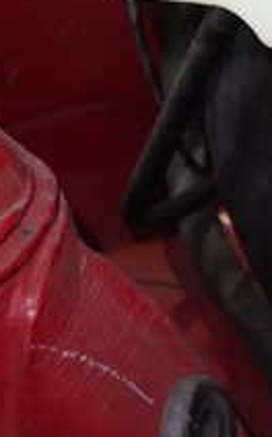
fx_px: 892
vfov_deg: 26.3
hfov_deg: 14.9
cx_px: 507
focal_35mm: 75
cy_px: 21
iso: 320
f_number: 2
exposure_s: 1/30
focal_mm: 4.5
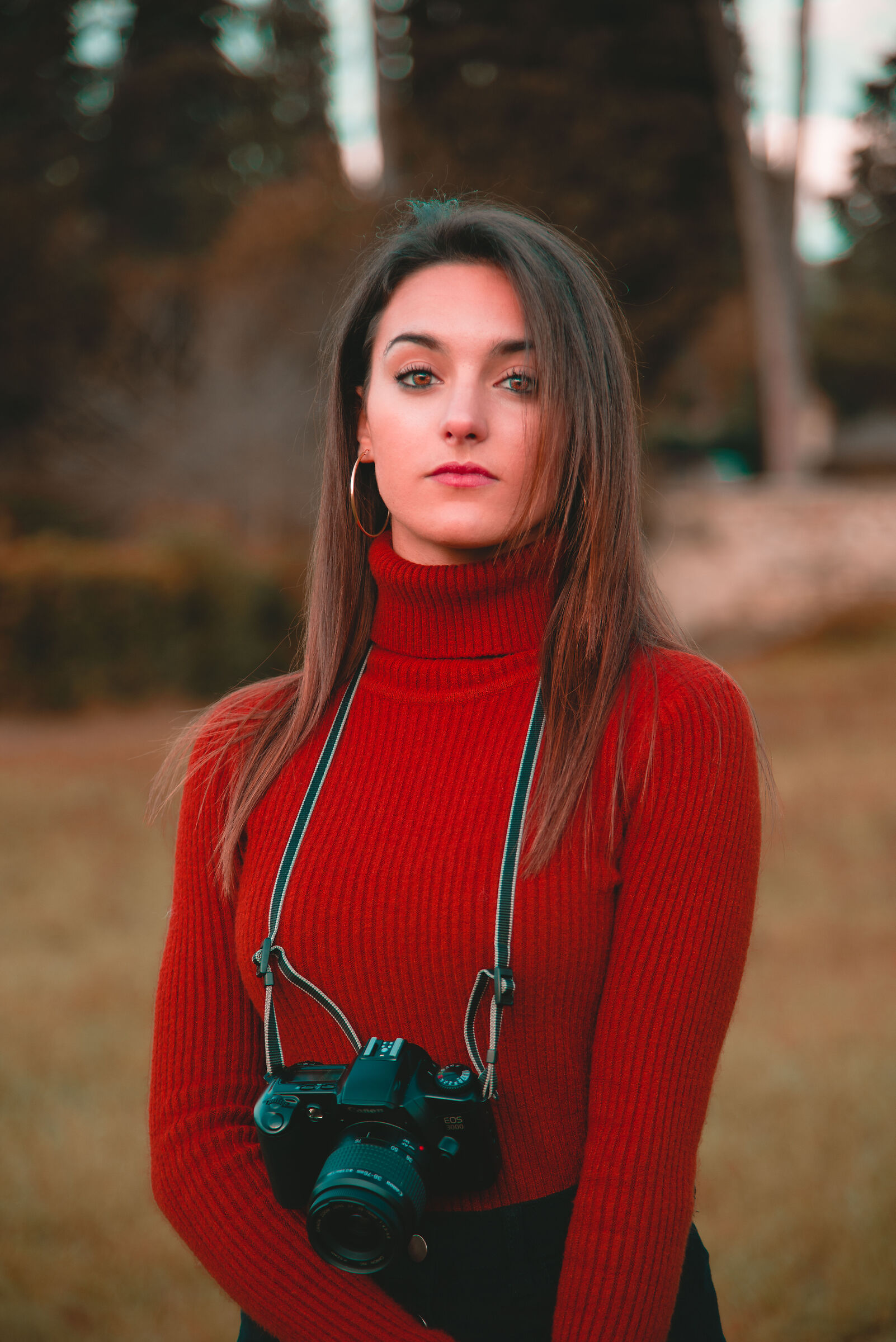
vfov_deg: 19.4
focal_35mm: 105
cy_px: 671
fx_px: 3916
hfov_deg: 13.1
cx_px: 448
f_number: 4
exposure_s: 1/320
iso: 320
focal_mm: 105
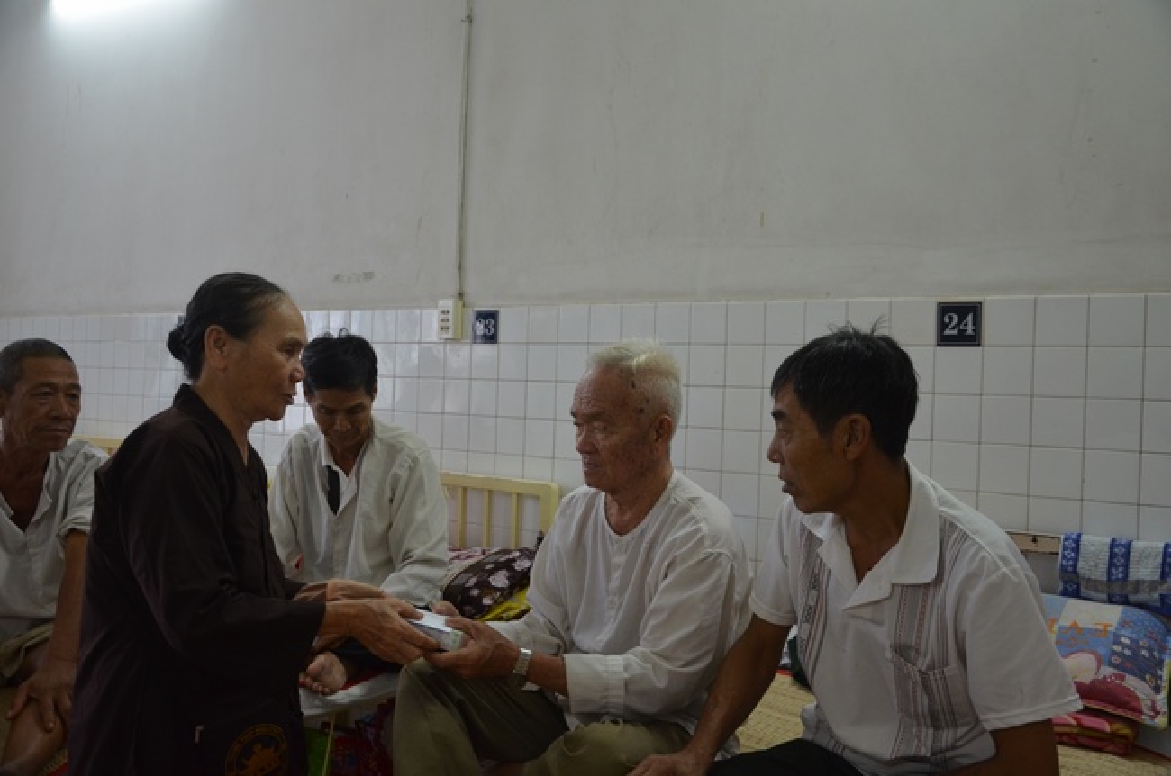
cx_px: 586
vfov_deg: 39.8
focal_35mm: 33
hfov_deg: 57.3
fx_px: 1072
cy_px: 388
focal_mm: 22
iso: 1000
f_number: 3.8
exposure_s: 1/50
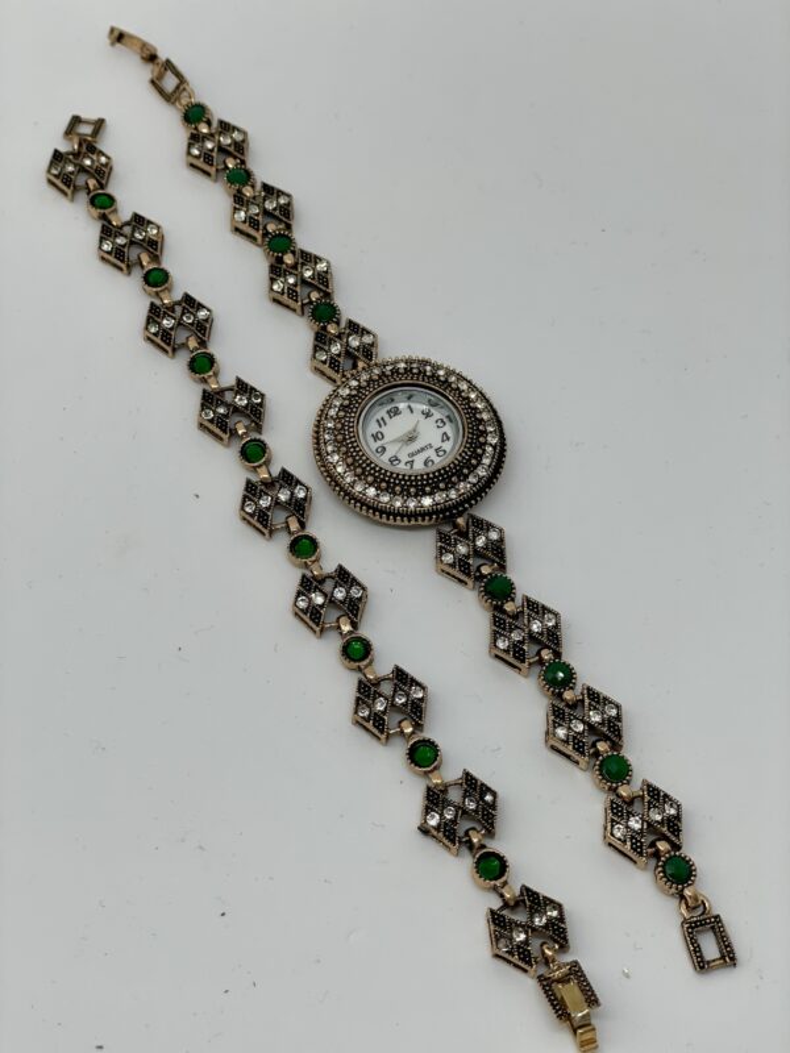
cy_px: 526
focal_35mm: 52
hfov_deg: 28.0
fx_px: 1582
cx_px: 395
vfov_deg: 36.8
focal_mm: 6
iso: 25
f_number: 2
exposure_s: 1/122
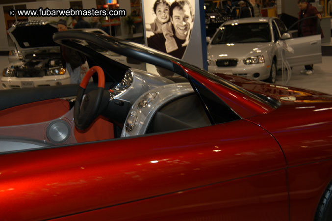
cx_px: 166
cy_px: 110
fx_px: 525
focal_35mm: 57
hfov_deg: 35.1
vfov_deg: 23.7
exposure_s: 1/60
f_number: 5
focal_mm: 38
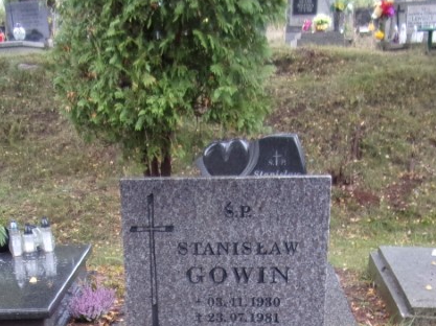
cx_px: 197
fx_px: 742
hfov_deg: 32.7
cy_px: 398
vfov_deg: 22.7
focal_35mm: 59
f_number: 3.3
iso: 85
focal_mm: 4.3
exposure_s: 1/34
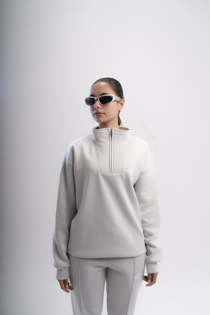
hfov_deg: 37.9
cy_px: 158
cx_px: 105
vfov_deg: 54.4
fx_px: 306
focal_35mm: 35
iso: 100
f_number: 3.2
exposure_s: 1/250
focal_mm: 35
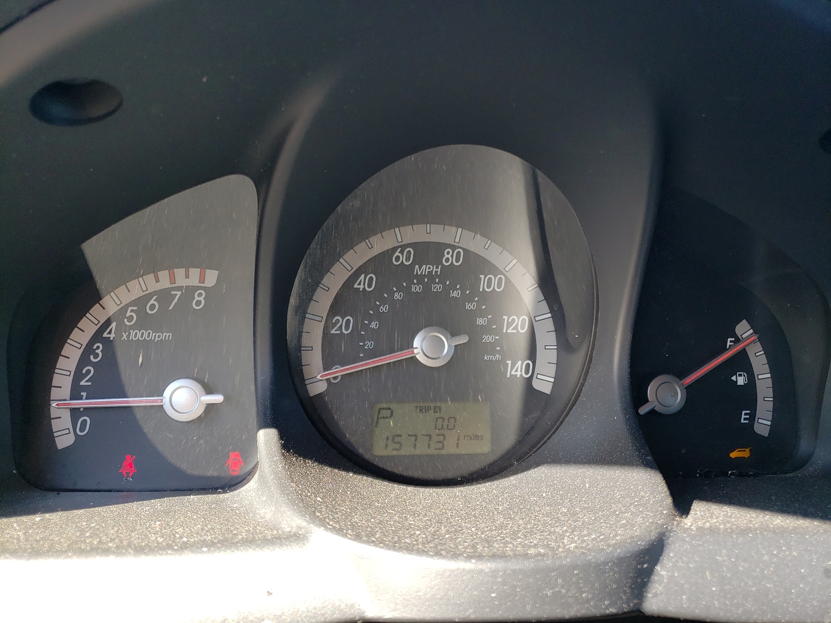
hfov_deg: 67.3
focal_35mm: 26
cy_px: 312
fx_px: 624
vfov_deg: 53.1
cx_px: 416
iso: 50
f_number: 1.5
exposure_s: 1/182
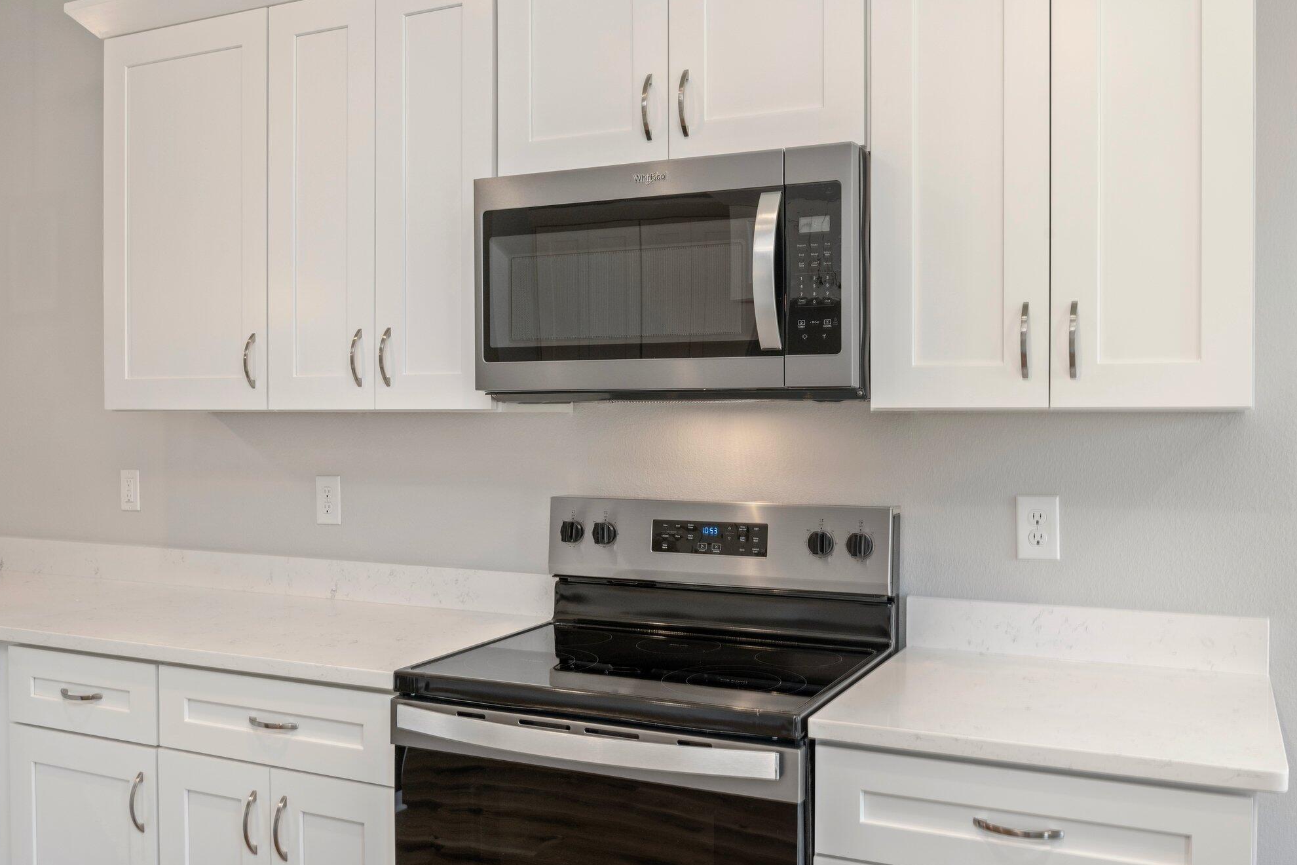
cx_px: 661
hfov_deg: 60.3
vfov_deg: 42.3
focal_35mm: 31
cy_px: 434
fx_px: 1117
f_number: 9
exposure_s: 1/8
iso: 320
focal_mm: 30
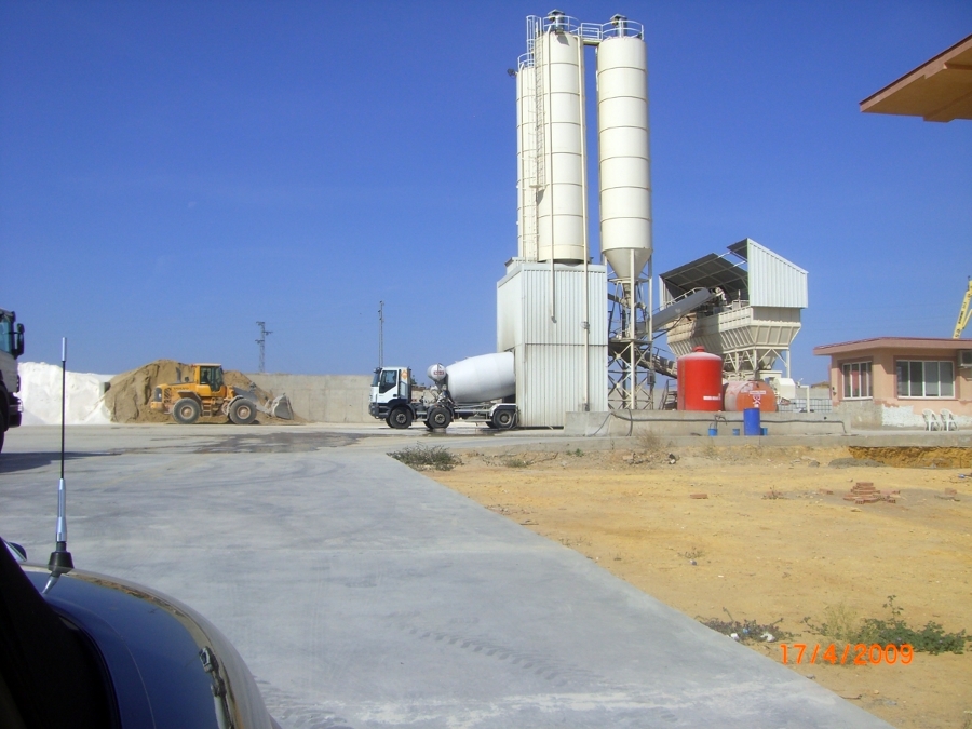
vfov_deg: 37.7
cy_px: 364
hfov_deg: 49.0
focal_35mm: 38
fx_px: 1067
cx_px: 486
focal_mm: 6.2
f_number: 4.3
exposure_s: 1/1250
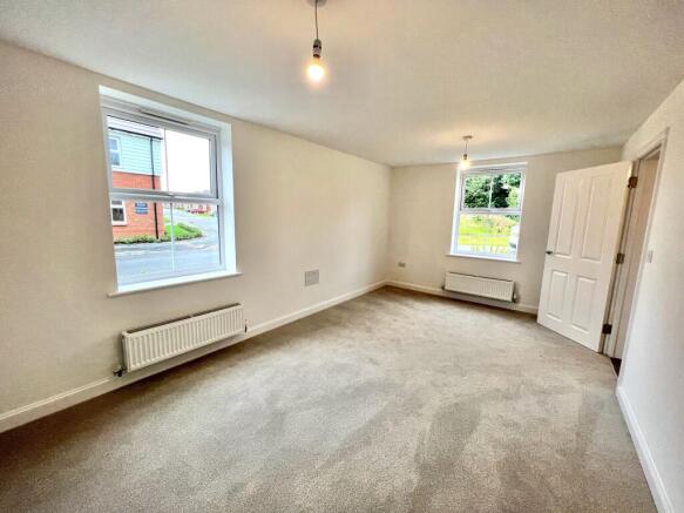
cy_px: 256
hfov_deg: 106.2
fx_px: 257
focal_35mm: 13
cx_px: 342
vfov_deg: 89.9
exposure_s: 1/100
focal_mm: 1.57
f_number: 1.8
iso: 80
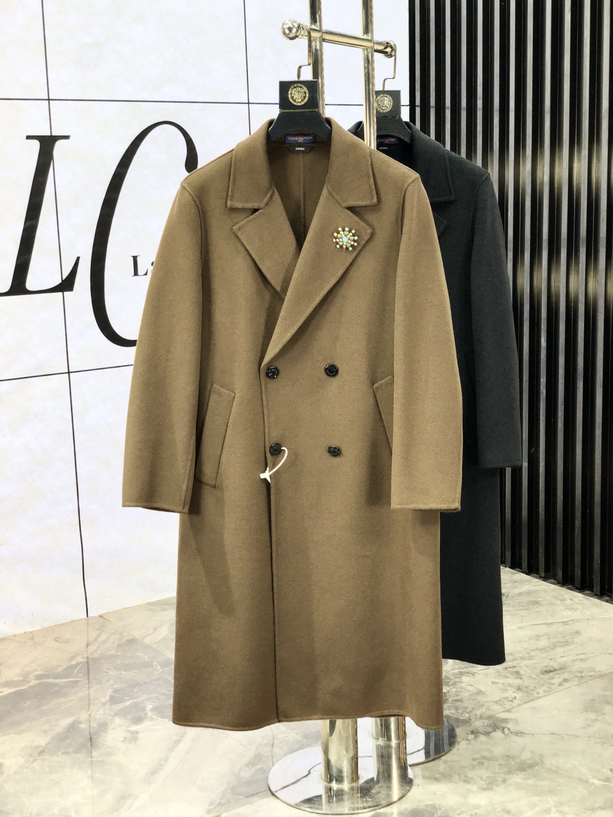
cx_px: 306
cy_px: 408
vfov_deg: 36.8
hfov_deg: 28.0
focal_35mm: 52
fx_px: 1228
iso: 16
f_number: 2.4
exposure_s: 1/130
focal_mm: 6
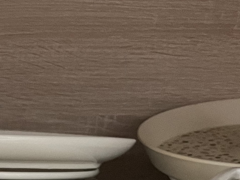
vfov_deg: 12.0
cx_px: -141
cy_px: 356
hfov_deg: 16.1
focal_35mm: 110
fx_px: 763
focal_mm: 4.2
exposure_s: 1/60
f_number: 1.6
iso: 320
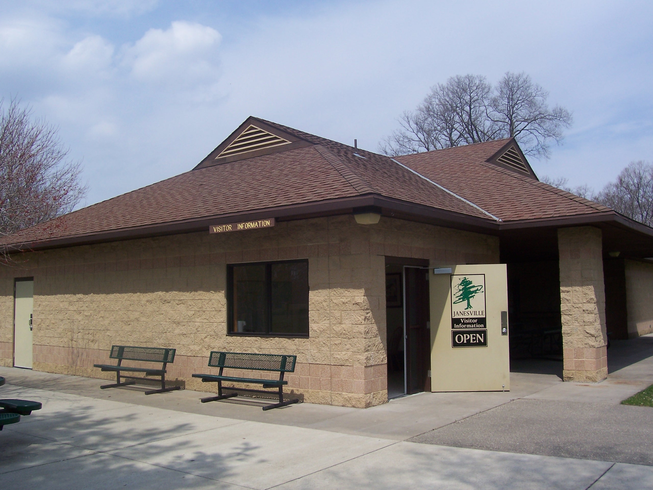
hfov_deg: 54.0
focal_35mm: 34
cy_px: 245
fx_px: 641
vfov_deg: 41.8
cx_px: 326
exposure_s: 1/750
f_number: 5.6
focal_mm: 5.6
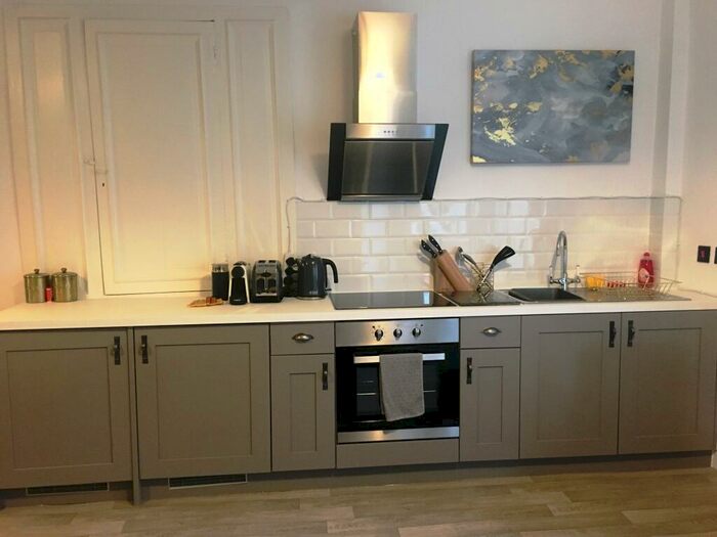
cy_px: 268
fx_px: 601
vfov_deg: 48.2
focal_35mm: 29
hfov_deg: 61.7
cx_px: 358
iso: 200
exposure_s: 1/20
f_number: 2.2
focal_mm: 4.15
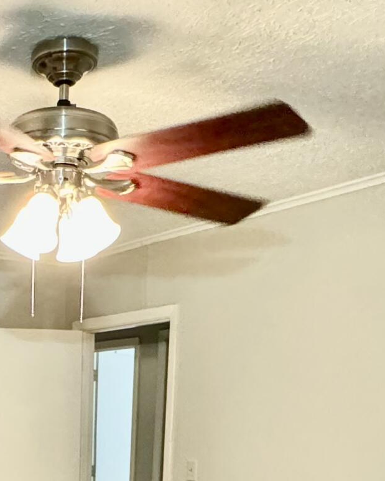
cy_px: 615
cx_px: 1
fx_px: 755
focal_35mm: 53
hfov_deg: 27.0
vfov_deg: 29.1
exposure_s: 1/60
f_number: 2.2
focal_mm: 2.22
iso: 640
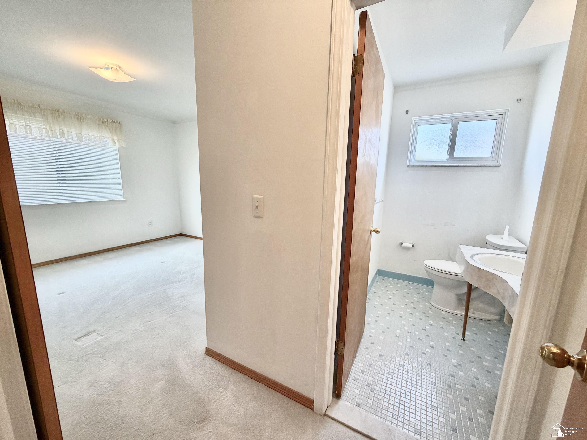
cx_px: 294
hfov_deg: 102.1
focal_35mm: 14
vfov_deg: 85.7
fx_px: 237
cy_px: 220
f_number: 2.2
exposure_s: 1/120
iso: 200
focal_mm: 2.22
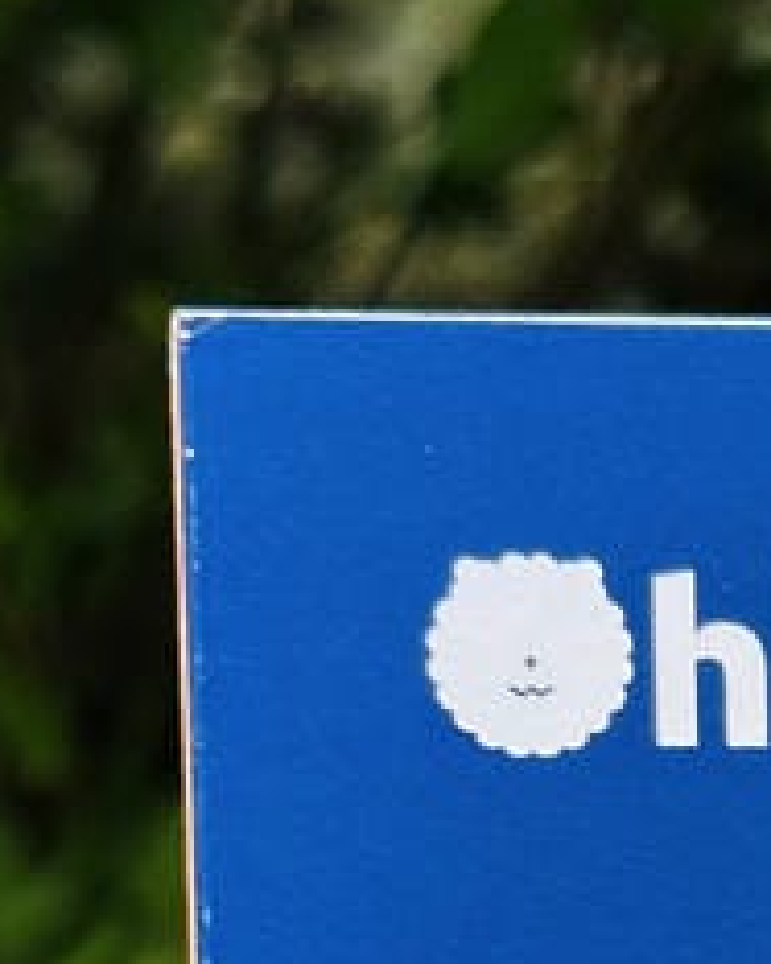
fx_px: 6850
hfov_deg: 6.2
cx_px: 1711
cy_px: 1541
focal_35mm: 240
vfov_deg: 7.9
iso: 64
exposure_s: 1/1242
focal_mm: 6.86
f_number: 1.78
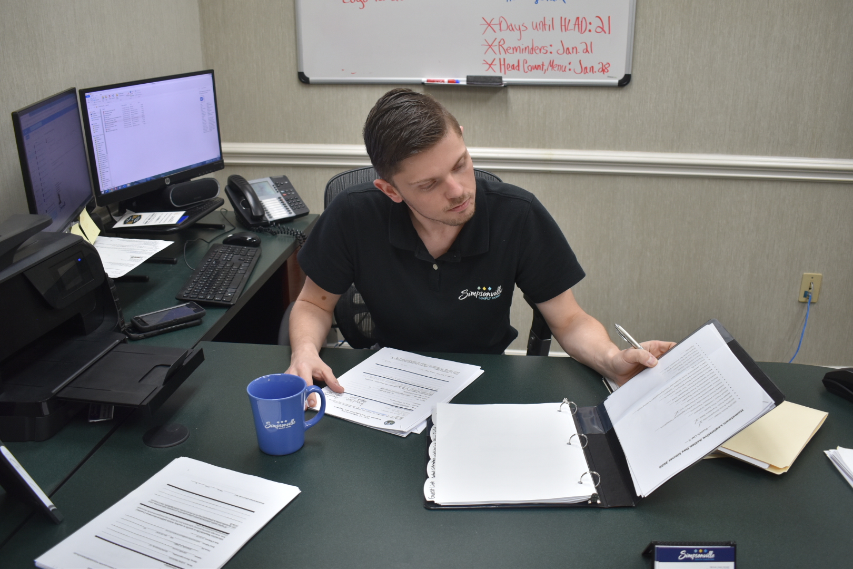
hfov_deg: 57.2
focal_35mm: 33
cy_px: 284
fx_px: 782
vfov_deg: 40.0
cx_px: 426
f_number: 4
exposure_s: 1/60
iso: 400
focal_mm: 22
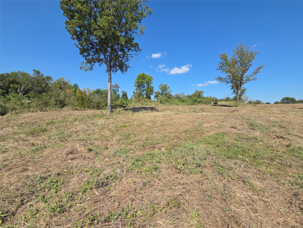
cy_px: 114
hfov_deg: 106.2
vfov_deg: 89.9
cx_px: 152
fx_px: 114
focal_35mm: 13
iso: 50
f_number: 2.2
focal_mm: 2.2
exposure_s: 1/2071
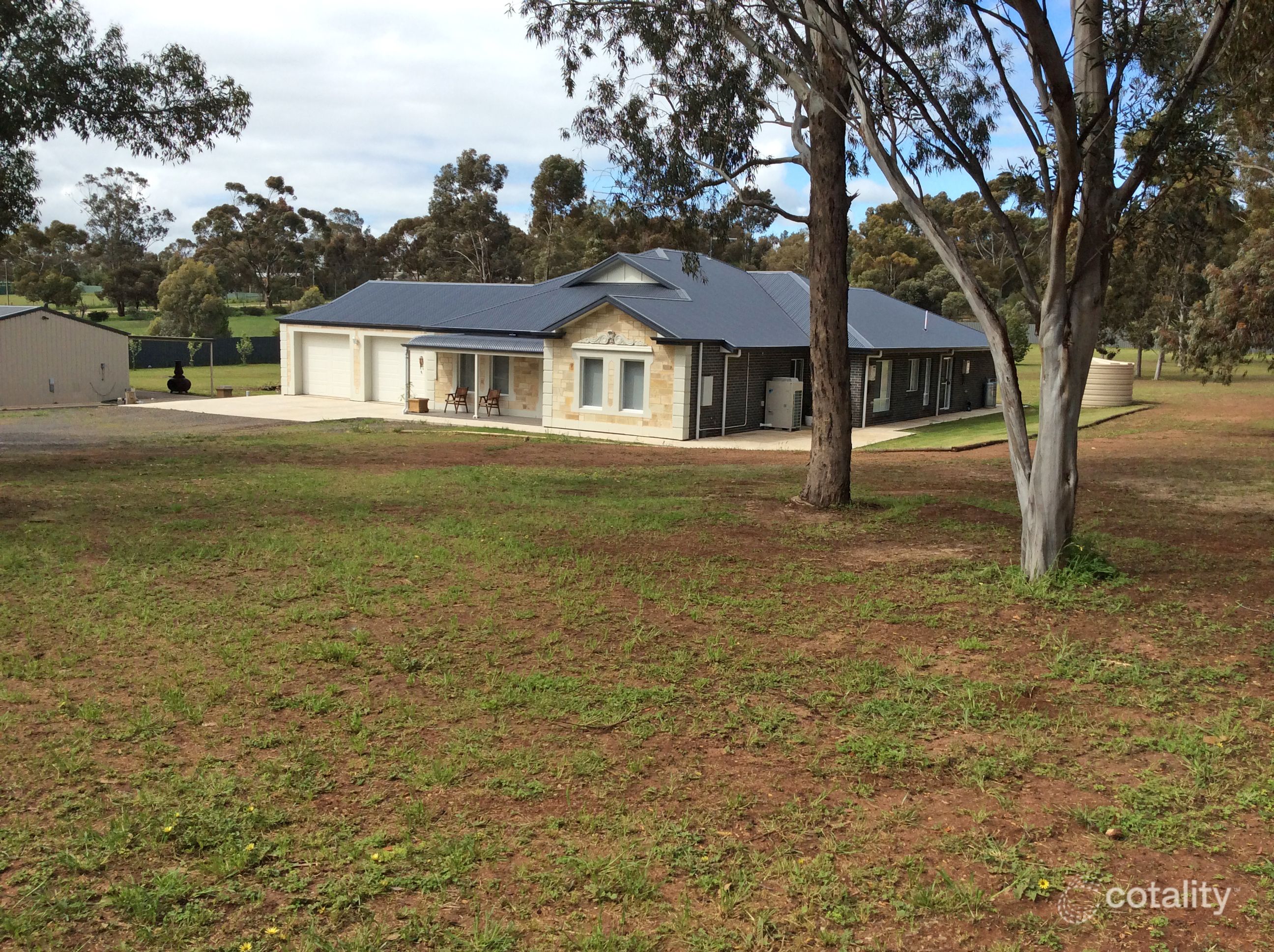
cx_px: 637
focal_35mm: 32
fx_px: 1176
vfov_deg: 44.1
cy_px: 476
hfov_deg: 56.9
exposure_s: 1/1059
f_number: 2.4
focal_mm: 3.3
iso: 32
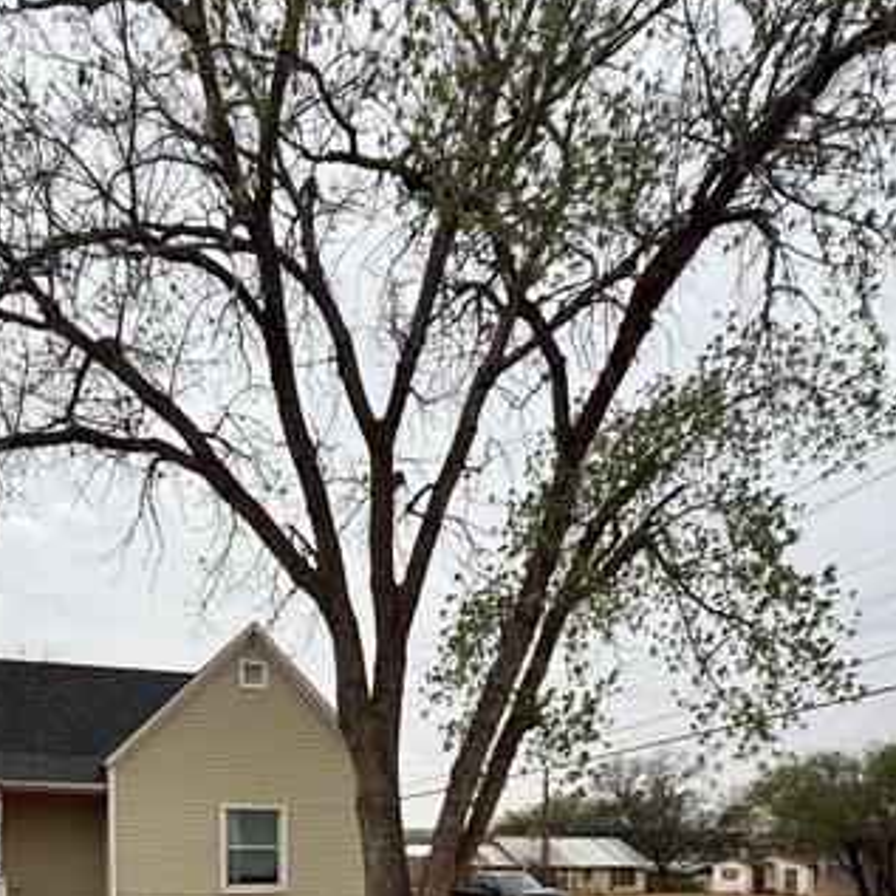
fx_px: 761
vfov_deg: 51.3
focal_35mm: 26
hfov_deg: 59.6
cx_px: 302
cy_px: 858
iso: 50
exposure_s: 1/734
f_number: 2.2
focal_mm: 2.22
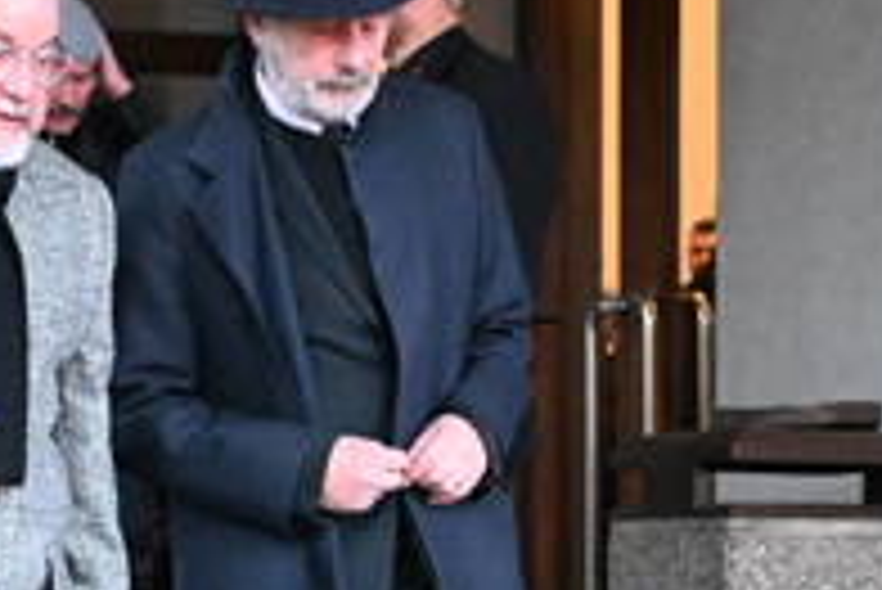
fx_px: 2887
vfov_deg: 11.5
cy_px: 640
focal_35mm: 118
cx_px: 410
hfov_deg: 17.4
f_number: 4.5
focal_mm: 33.5
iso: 16000
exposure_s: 1/160
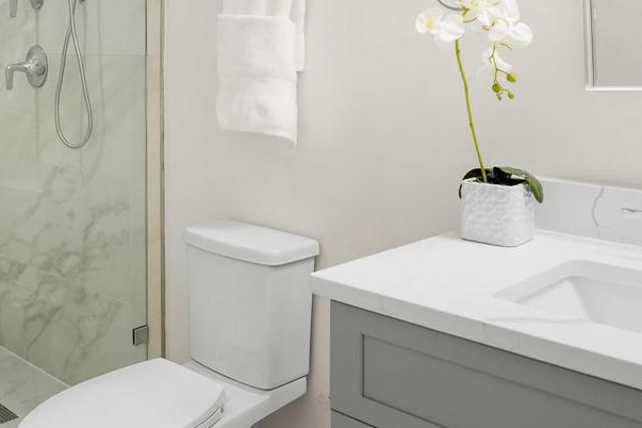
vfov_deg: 29.5
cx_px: 276
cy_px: 66
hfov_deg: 44.2
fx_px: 788
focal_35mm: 44
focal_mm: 18.5
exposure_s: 1/30
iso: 400
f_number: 4
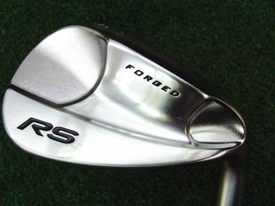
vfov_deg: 38.7
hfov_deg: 50.1
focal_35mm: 37
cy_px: 103
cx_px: 138
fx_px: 294
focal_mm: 6.42
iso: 3200
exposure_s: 1/800
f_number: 3.6
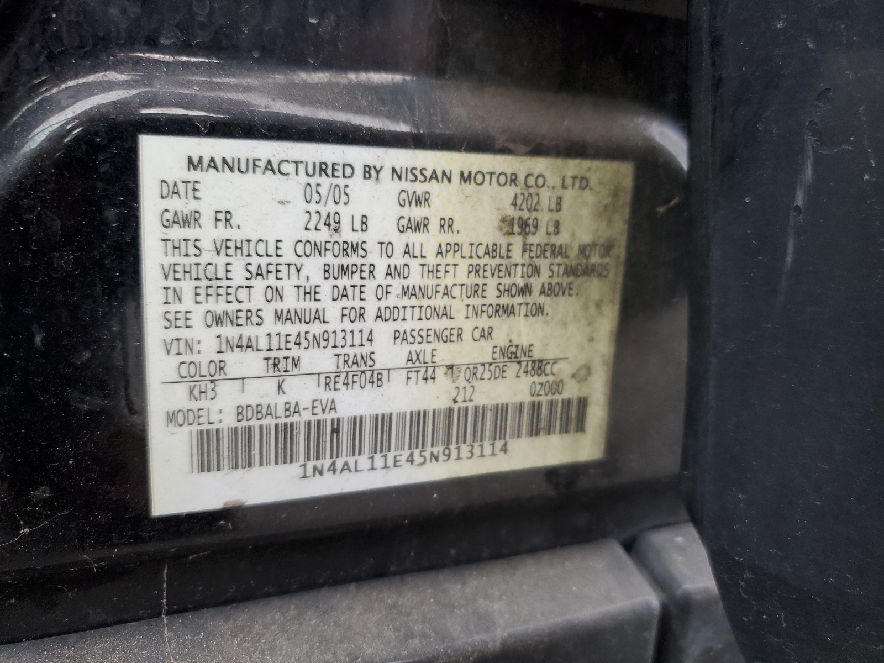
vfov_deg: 53.1
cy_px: 332
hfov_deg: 67.3
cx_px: 442
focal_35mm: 26
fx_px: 664
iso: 73
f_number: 1.5
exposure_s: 1/60.2
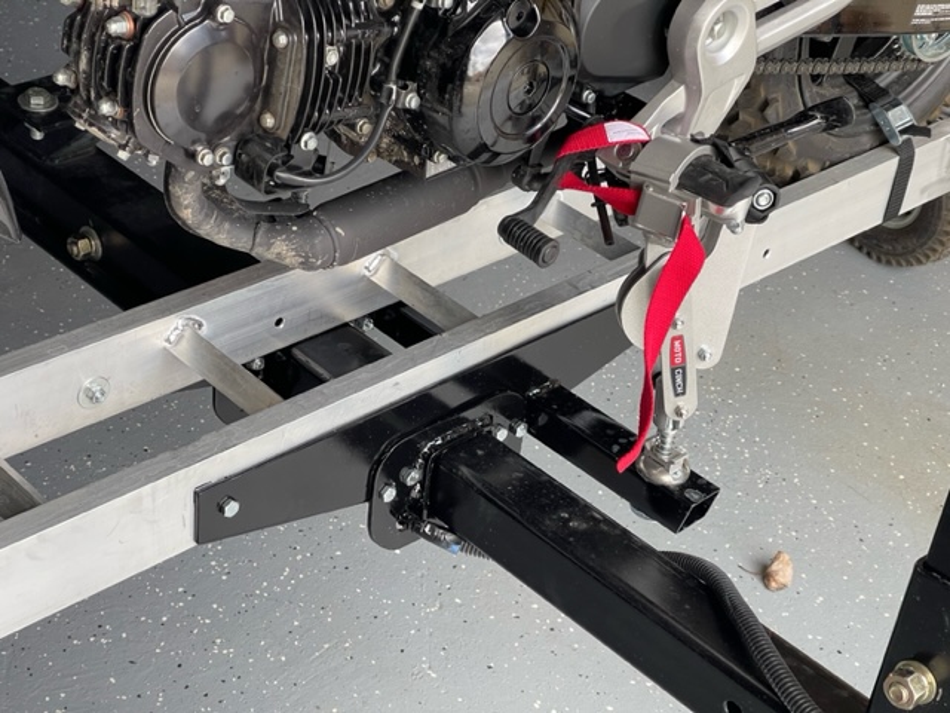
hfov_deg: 30.3
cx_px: 475
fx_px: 1756
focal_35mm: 64
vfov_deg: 22.9
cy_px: 356
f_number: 2.2
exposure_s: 1/120
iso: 80
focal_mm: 7.5
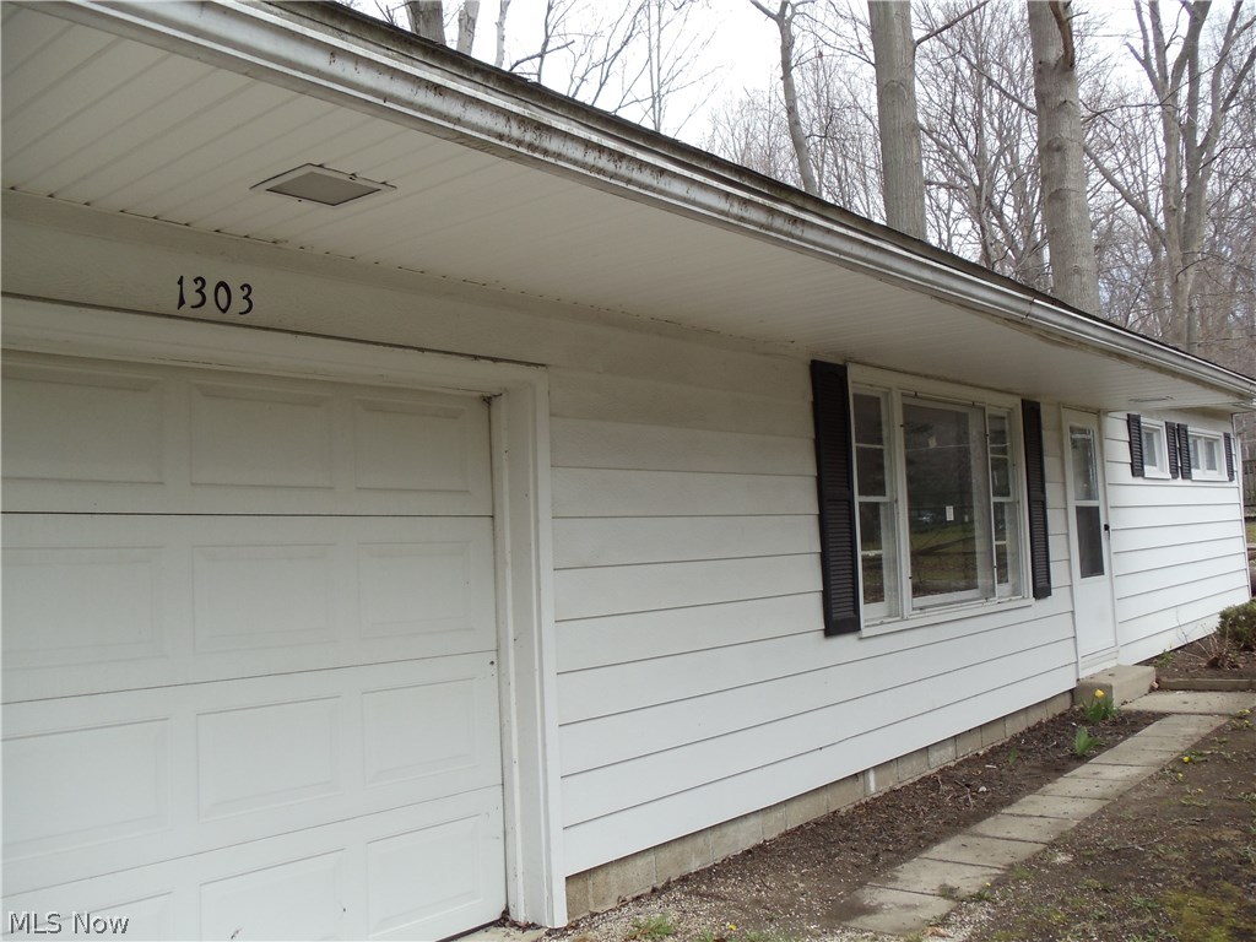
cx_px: 628
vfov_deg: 32.9
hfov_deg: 42.9
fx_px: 1596
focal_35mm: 44
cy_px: 471
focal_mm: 6
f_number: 3.5
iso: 100
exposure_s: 1/400
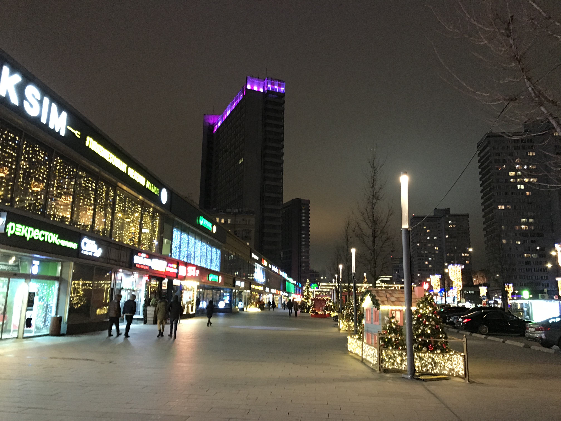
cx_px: 280
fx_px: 454
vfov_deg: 49.7
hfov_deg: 63.4
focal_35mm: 28
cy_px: 210
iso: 200
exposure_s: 1/17
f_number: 1.8
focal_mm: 3.99
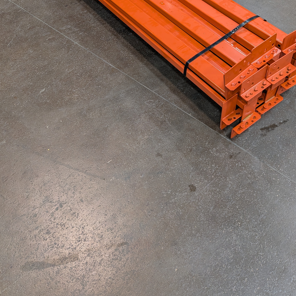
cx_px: 169
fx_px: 339
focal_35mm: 35
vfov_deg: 45.5
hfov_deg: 47.1
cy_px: 72
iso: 148
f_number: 1.68
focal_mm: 6.9
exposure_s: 1/23.8
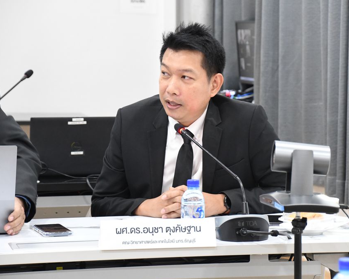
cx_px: 202
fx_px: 1580
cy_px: 140
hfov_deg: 12.6
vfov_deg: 10.1
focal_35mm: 153
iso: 4000
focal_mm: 90
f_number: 5.3
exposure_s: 1/50
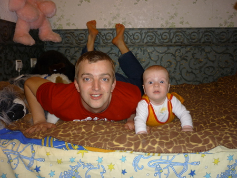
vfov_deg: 43.0
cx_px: 118
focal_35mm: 33
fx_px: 226
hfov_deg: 55.3
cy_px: 89
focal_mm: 5.5
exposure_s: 1/30
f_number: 2.8
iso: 100
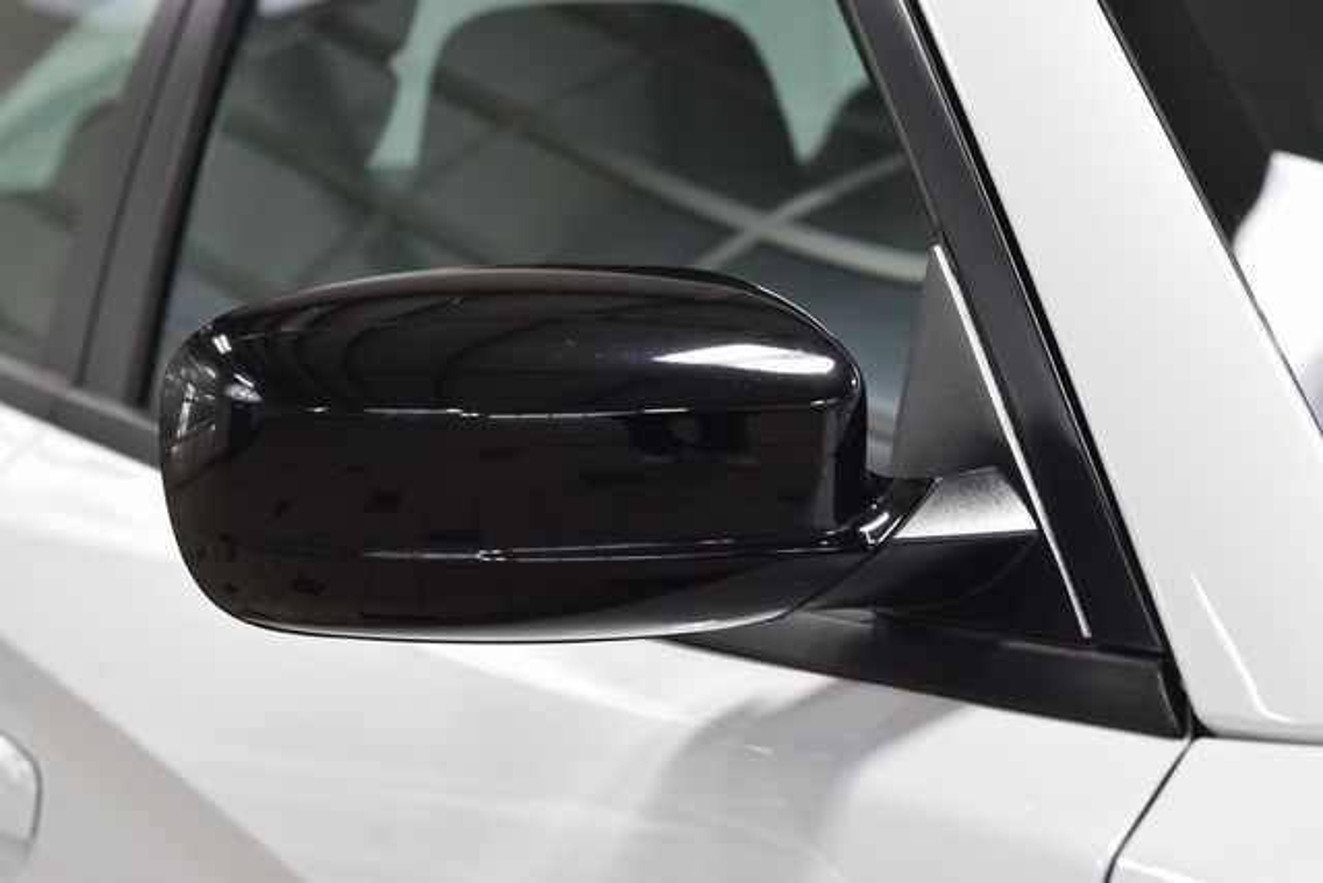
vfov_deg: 13.0
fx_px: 3859
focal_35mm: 105
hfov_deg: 19.5
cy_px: 442
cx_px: 662
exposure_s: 1/30
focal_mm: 70
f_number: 7.1
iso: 900
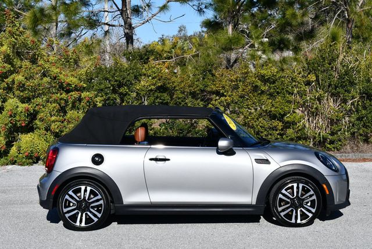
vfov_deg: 18.0
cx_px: 186
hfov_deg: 26.6
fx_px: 786
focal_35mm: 76
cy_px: 124
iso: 100
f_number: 9
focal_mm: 38
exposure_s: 1/320
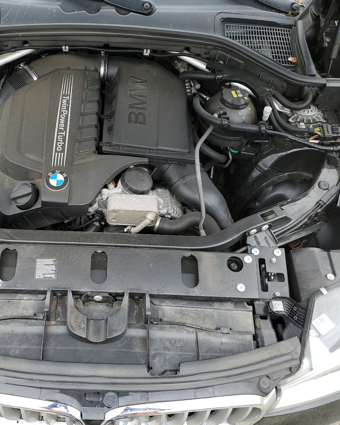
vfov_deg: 52.8
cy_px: 212
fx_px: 428
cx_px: 111
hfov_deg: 42.7
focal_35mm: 34
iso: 50
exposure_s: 1/196
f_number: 1.5
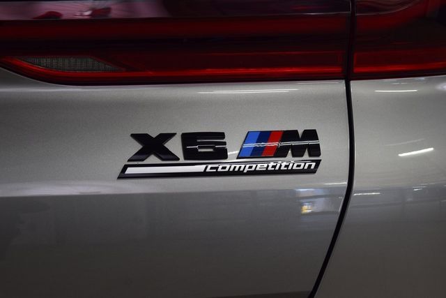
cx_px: 223
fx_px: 1301
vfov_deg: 13.0
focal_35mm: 105
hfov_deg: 19.5
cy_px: 149
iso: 450
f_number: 7.1
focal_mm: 70
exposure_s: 1/30
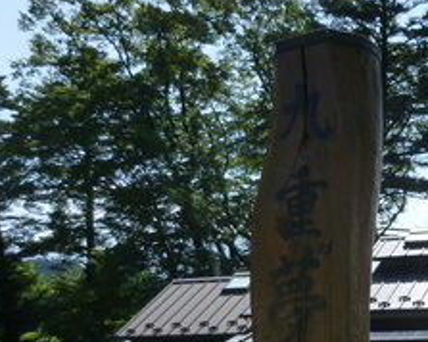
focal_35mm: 70
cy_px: 407
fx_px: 886
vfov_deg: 20.5
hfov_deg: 26.8
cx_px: 324
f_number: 3.1
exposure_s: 1/1000
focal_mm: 4.5
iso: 160
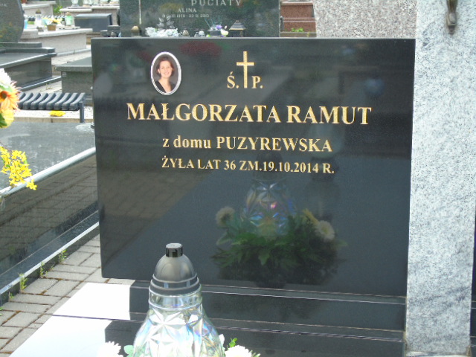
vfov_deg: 23.7
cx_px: 238
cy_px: 178
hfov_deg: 31.2
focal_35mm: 62
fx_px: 853
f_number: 4.5
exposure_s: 1/80
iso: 80
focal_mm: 11
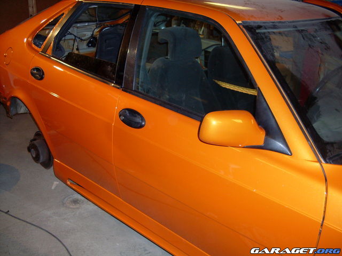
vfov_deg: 37.7
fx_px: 375
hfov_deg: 49.0
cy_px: 128
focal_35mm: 38
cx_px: 171
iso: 120
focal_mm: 6.3
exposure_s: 1/45
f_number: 2.8
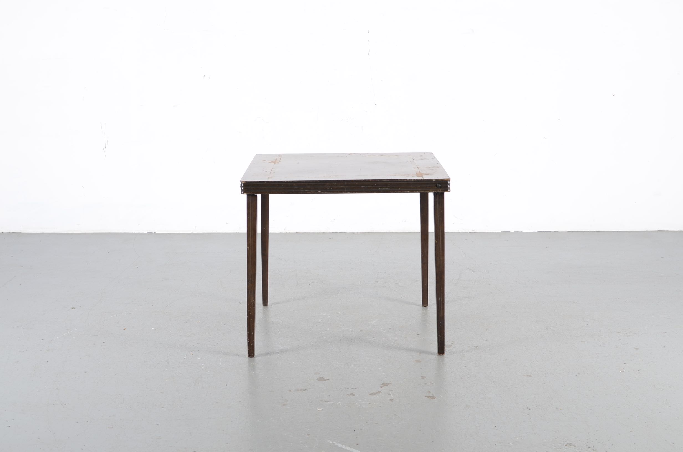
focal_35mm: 52
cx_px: 342
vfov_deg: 25.6
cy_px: 226
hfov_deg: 37.9
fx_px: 994
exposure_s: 1/125
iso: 100
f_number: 5
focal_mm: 35
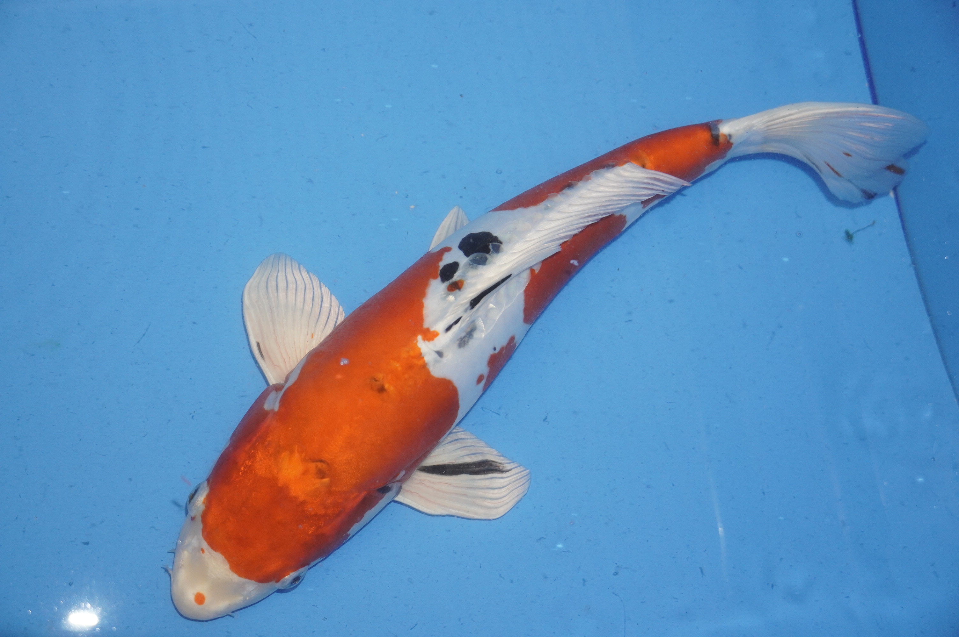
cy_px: 318
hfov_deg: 35.1
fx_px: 1517
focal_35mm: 57
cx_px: 480
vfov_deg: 23.7
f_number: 4.5
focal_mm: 38
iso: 1000
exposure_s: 1/160
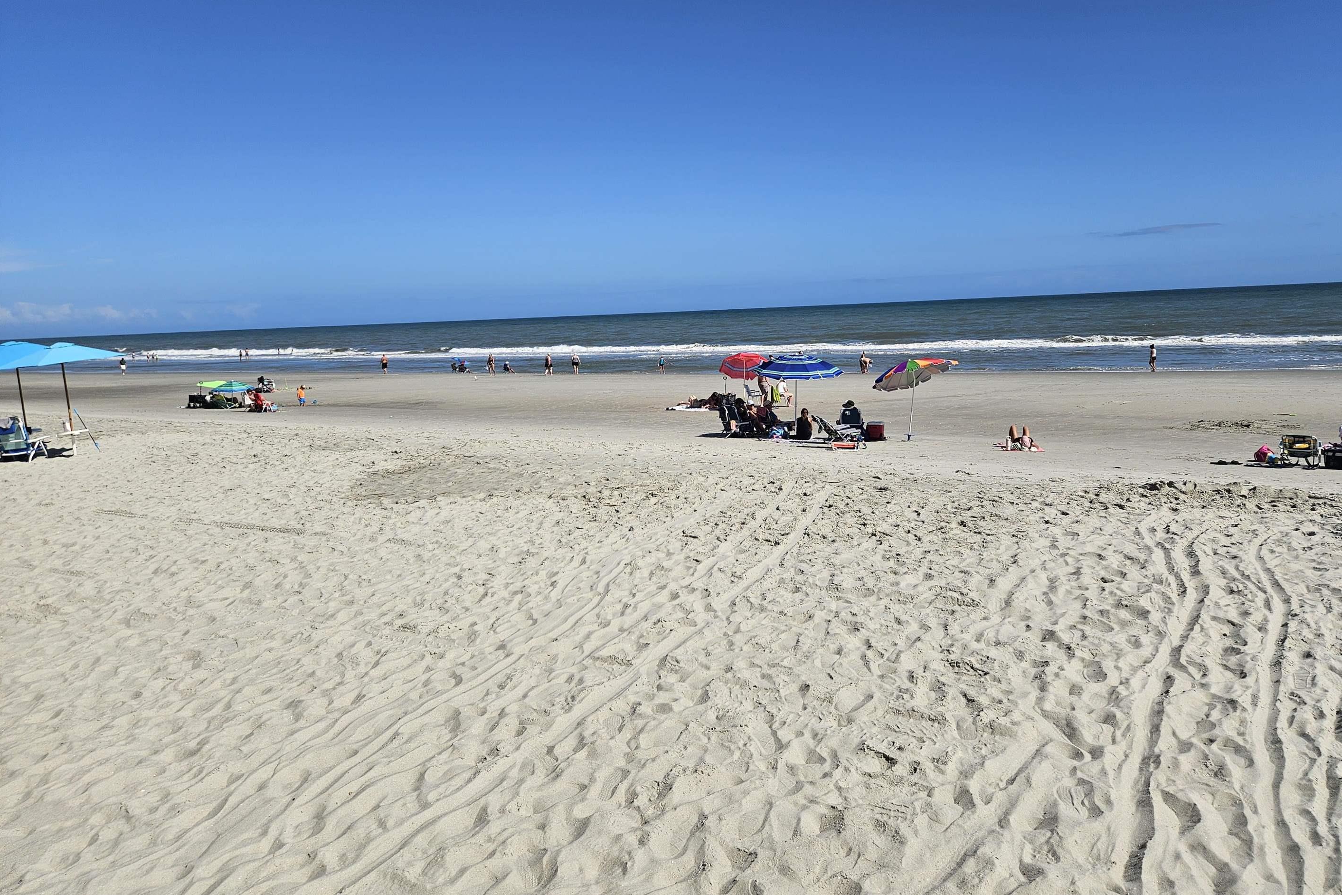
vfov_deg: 49.3
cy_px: 362
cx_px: 728
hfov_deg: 69.3
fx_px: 969
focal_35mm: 26
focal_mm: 5.4
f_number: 1.8
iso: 25
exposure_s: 1/4291
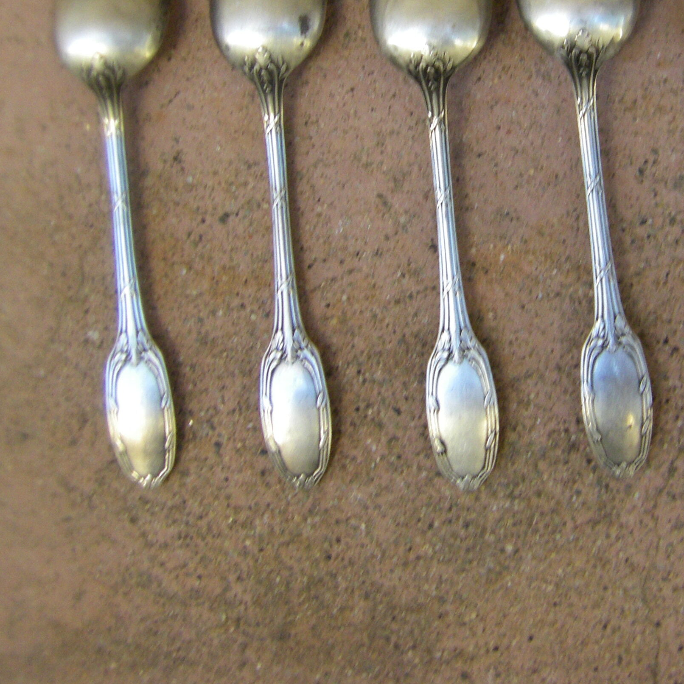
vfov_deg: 25.1
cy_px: 169
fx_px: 1520
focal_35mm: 68
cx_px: 530
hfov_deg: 25.0
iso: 200
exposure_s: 1/50
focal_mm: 6.3
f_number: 3.5
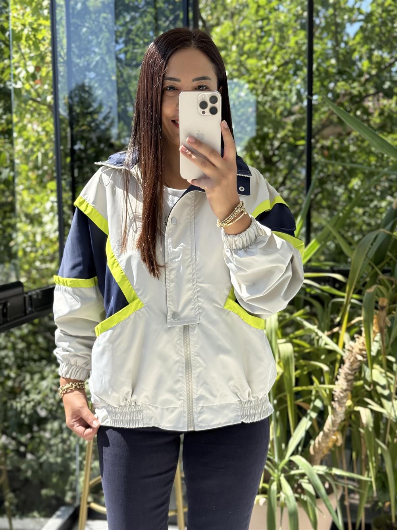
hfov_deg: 30.3
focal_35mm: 48
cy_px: 265
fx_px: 734
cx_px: 198
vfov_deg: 39.7
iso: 80
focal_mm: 6.76
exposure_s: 1/810
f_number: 1.78
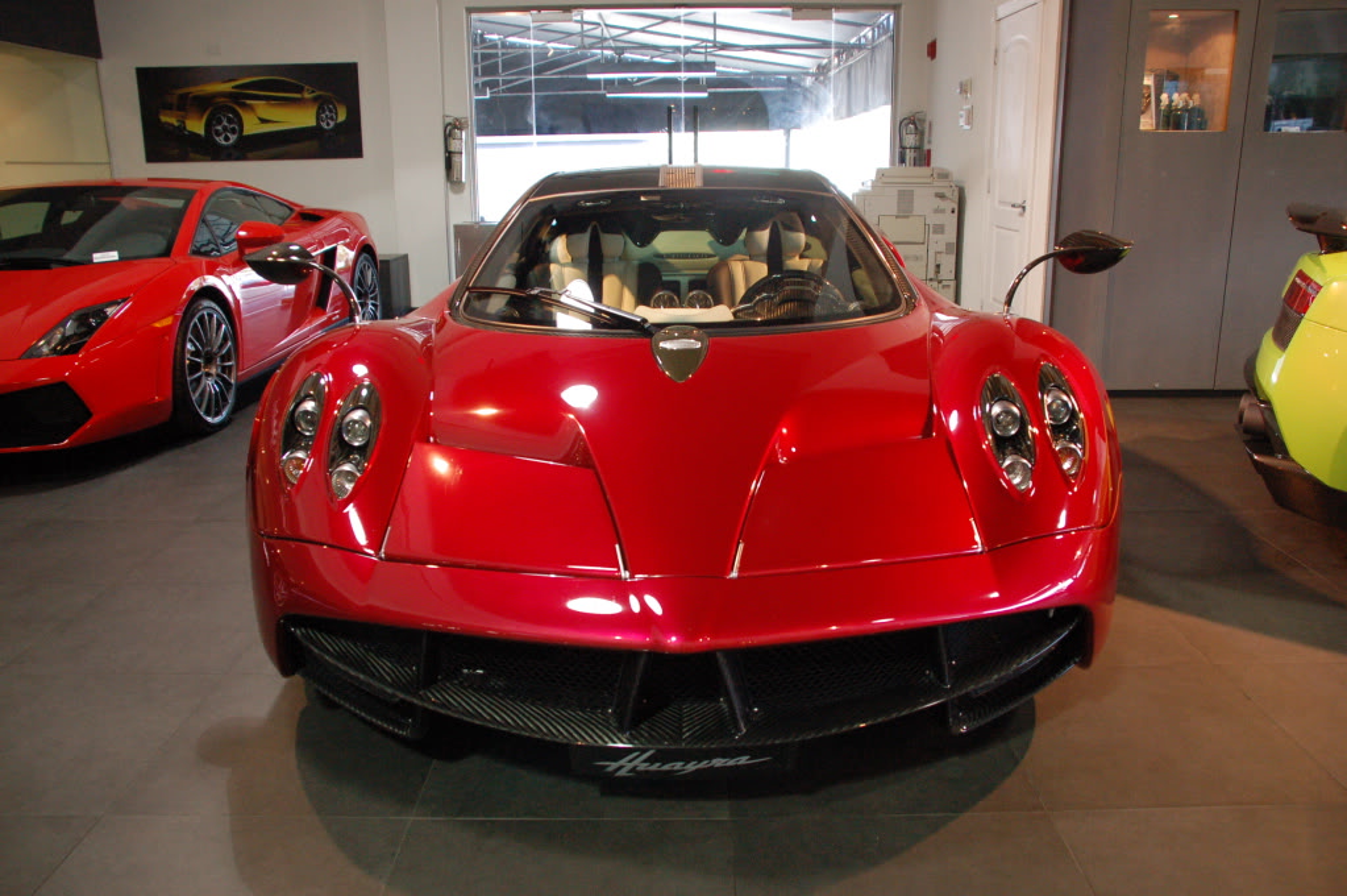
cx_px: 674
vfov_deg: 43.5
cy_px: 448
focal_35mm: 30
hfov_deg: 62.0
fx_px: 1121
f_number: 3.8
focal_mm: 20
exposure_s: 1/30
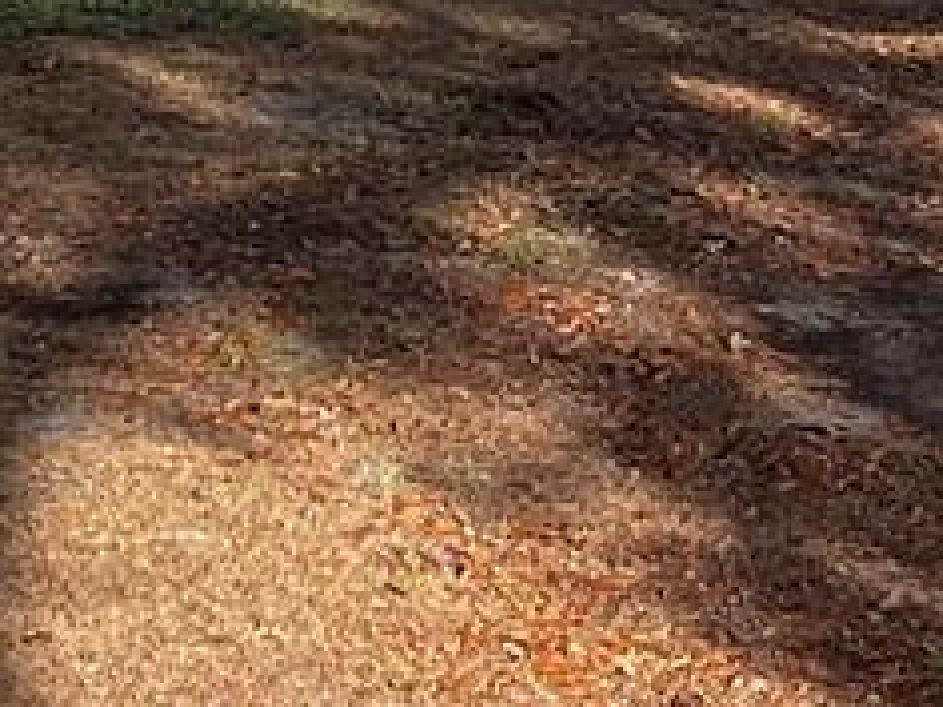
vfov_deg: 7.8
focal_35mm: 176
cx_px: 252
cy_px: -979
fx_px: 4795
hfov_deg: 11.2
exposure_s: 1/527
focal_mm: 5.1
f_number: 1.6
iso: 50
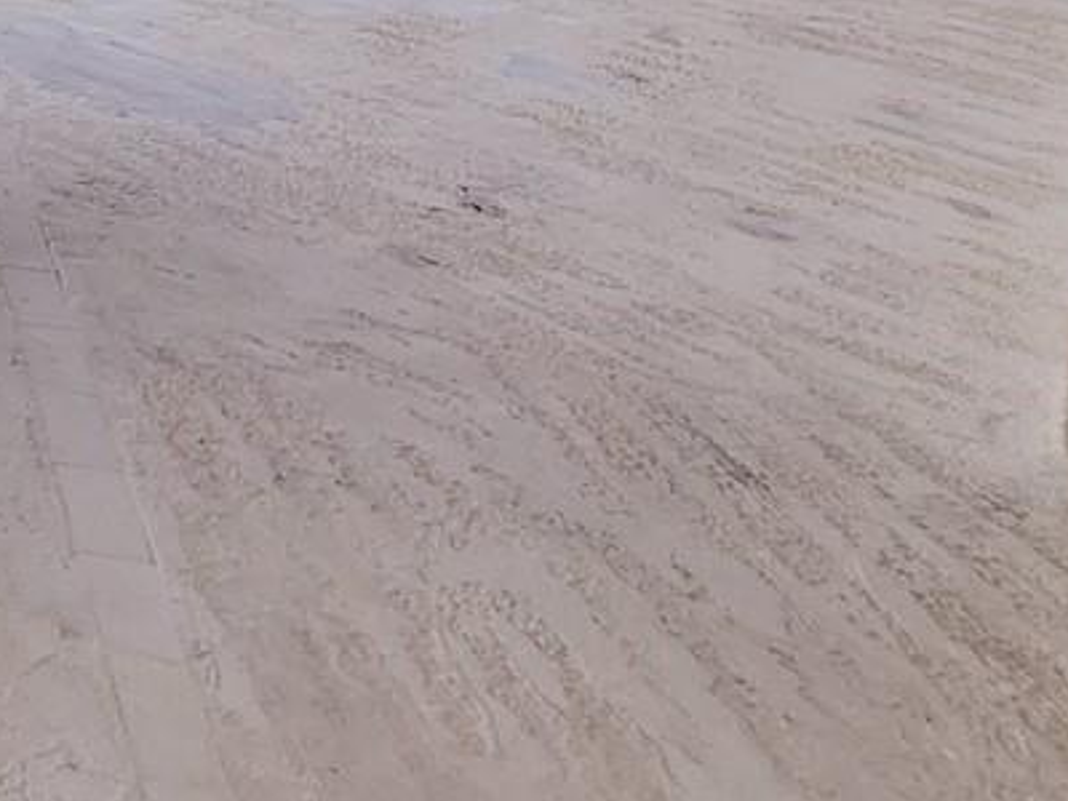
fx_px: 1604
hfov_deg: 24.2
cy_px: -499
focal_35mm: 52
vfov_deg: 21.7
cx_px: -697
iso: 32
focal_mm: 1.74
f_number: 2.2
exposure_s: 1/1627
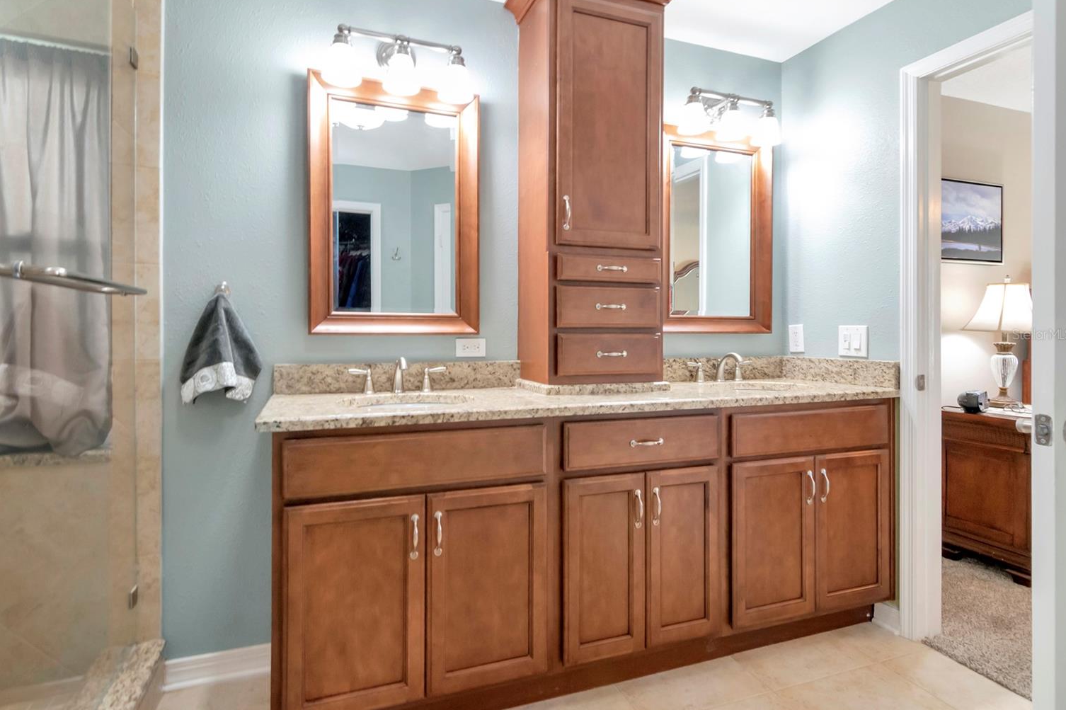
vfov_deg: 68.7
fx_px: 519
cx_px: 509
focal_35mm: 18
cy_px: 334
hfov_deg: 91.5
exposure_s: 1/10
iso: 1000
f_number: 9
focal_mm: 11
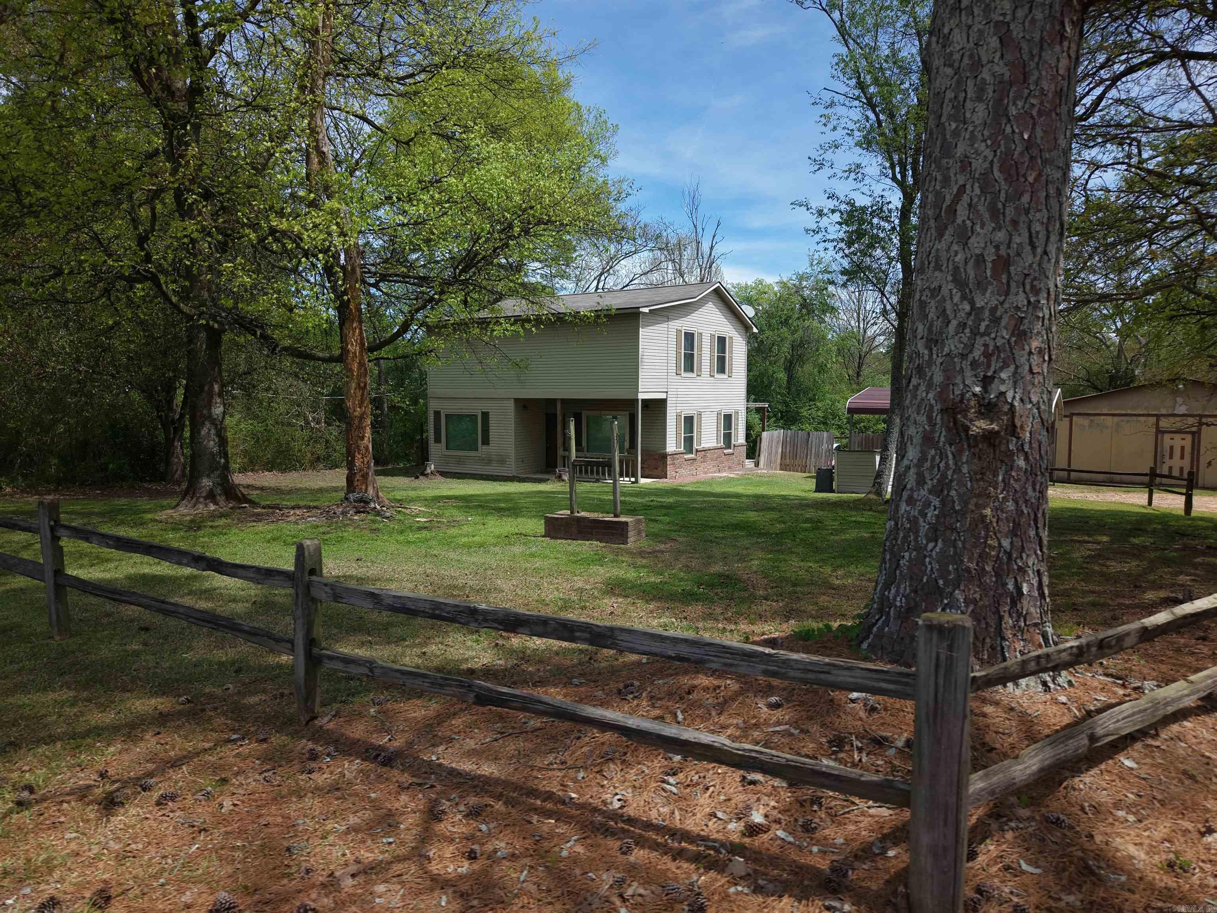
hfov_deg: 71.6
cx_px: 608
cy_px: 456
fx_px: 844
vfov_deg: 56.8
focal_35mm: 24
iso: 150
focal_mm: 8.67
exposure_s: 1/20
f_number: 1.8
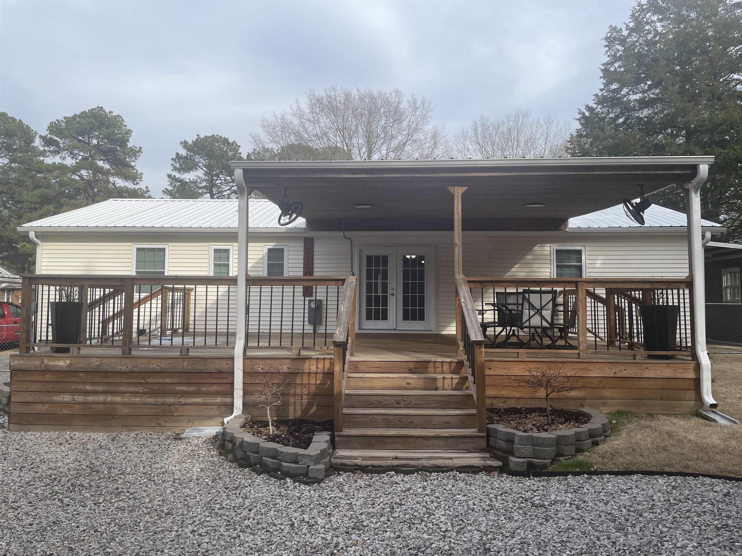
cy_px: 278
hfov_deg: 67.3
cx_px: 371
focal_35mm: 26
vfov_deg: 53.1
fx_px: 557
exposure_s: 1/2174
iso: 32
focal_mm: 4.2
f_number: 1.6
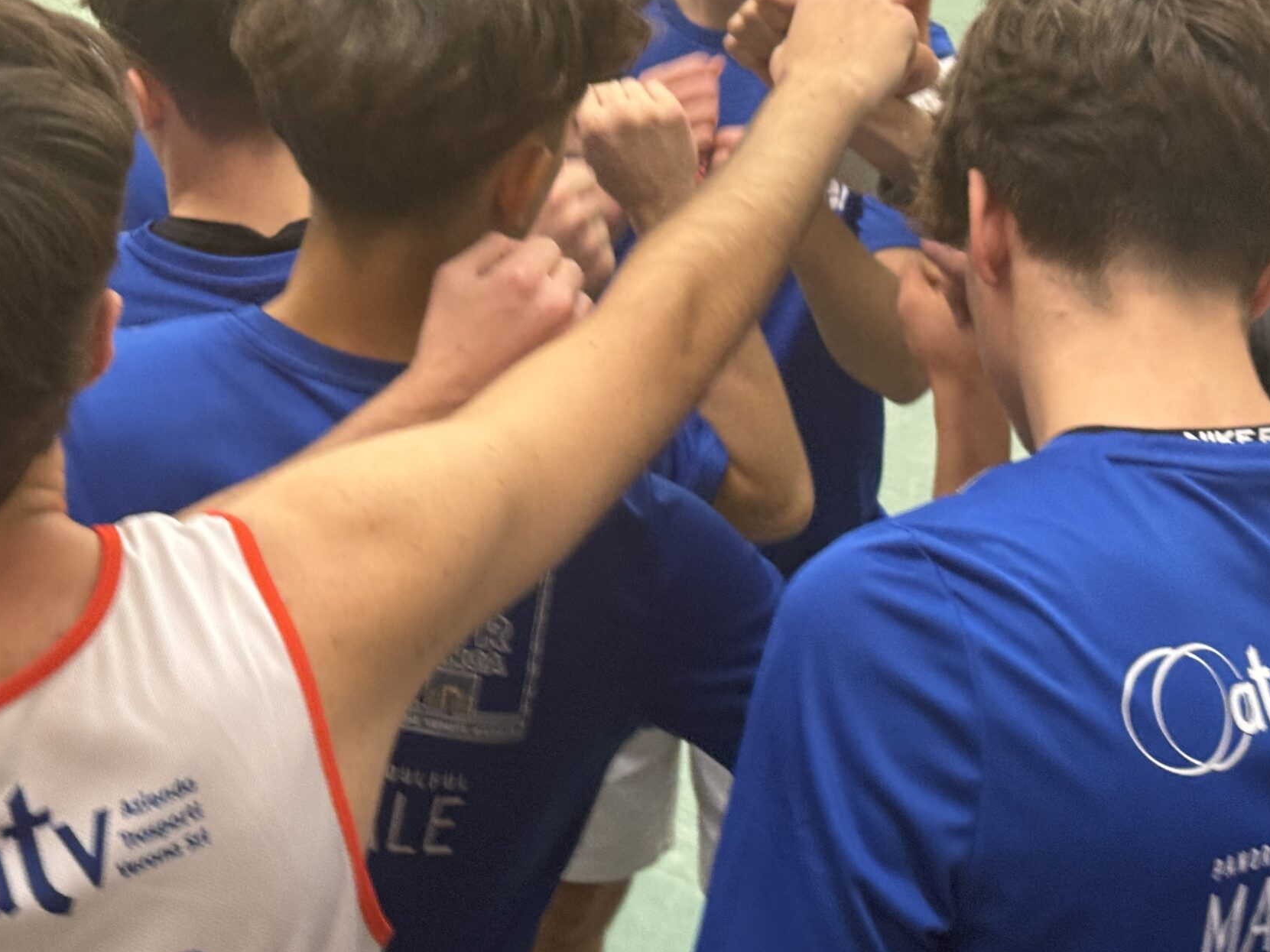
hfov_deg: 26.3
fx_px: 2714
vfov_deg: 19.8
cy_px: 274
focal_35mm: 74
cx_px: 521
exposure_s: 1/50
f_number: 1.78
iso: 160
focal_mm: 6.76
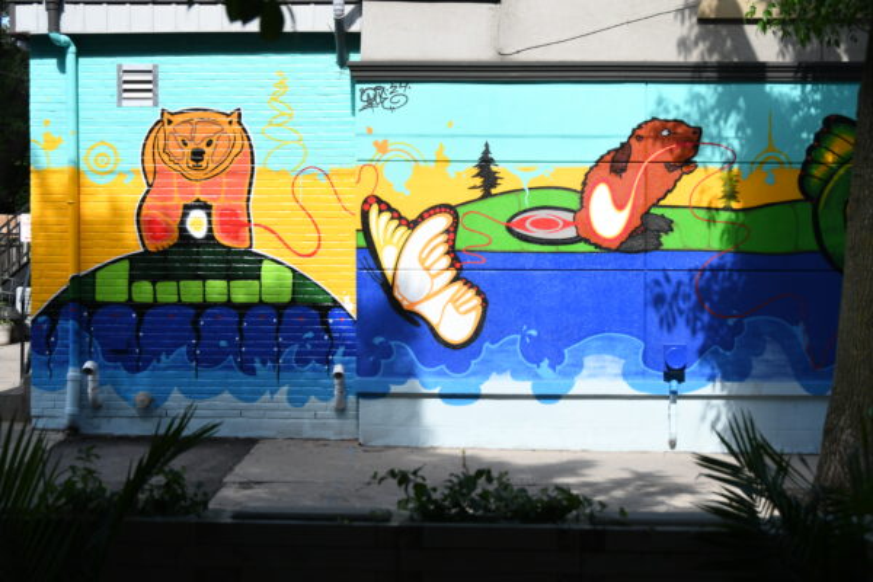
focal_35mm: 63
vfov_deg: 21.6
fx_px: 1528
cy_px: 291
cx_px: 436
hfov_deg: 31.9
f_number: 6.3
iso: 125
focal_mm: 42
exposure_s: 1/200
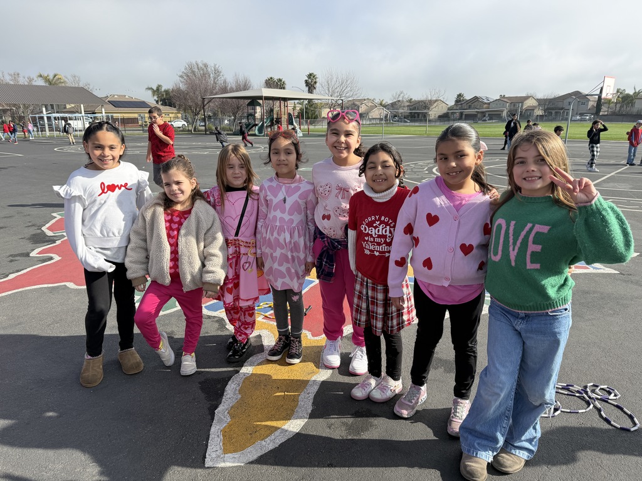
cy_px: 240
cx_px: 321
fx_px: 445
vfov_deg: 56.8
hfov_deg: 71.6
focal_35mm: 24
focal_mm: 6.76
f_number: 1.78
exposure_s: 1/3425
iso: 100
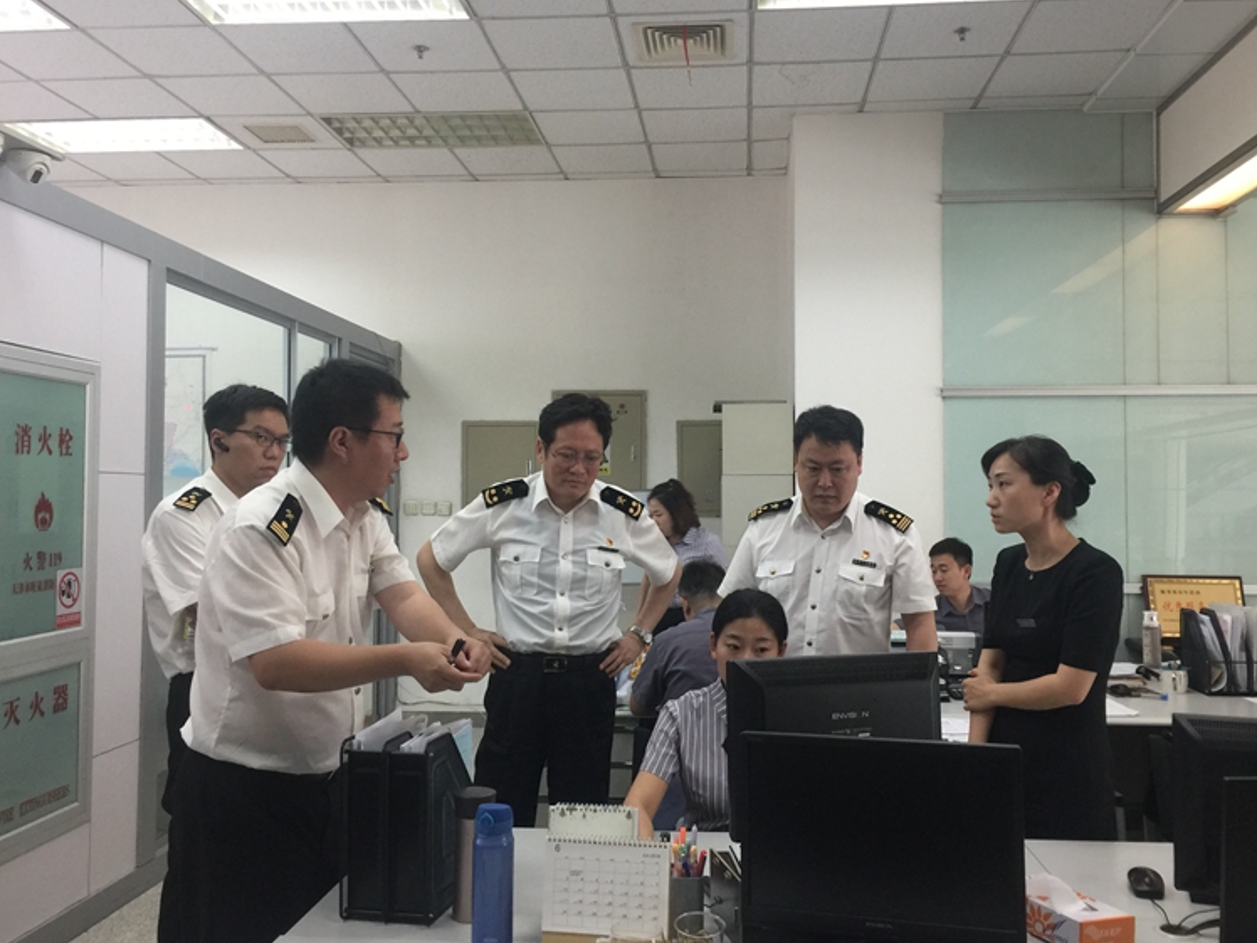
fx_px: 1126
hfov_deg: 58.3
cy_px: 471
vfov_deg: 45.4
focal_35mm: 31
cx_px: 652
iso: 64
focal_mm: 4.15
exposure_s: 1/33
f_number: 2.2
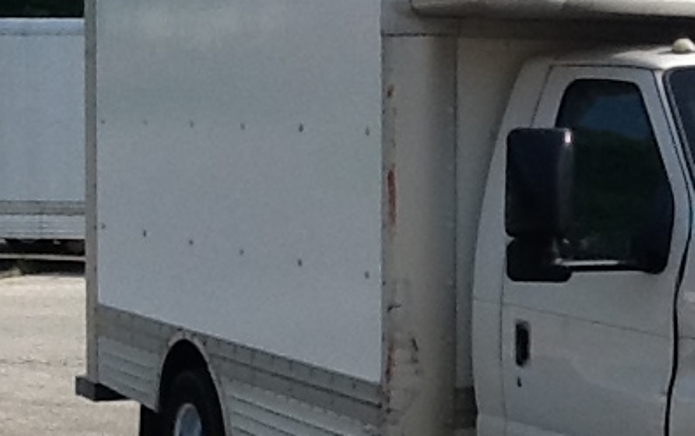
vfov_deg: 11.6
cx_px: 728
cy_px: 278
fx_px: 2142
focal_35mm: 113
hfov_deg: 17.9
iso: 40
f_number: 2.4
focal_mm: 2.03
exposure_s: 1/1115
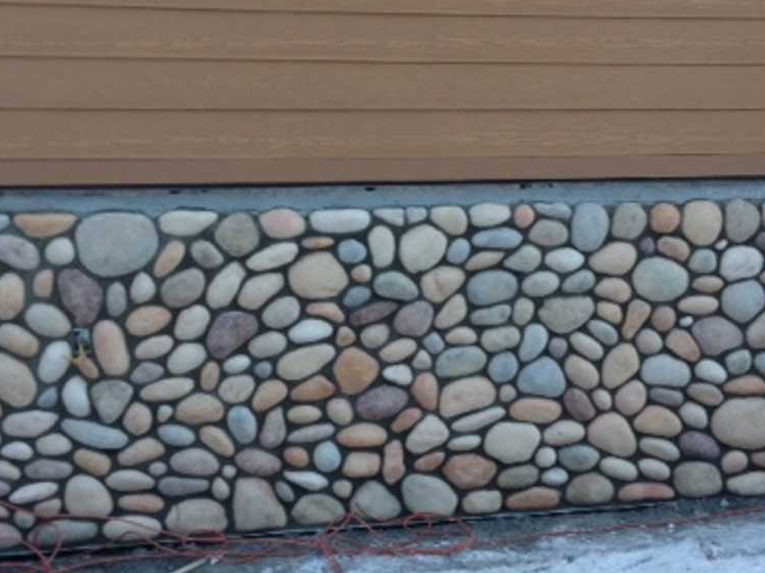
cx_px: 411
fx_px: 1303
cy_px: 324
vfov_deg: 24.8
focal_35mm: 59
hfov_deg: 32.7
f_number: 2.4
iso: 50
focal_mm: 4.13
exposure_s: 1/20
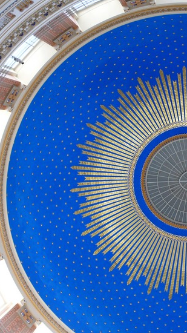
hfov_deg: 21.9
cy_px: 169
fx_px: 459
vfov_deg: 39.9
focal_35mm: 52
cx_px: 199
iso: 100
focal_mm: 7.4
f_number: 2.8
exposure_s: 1/40
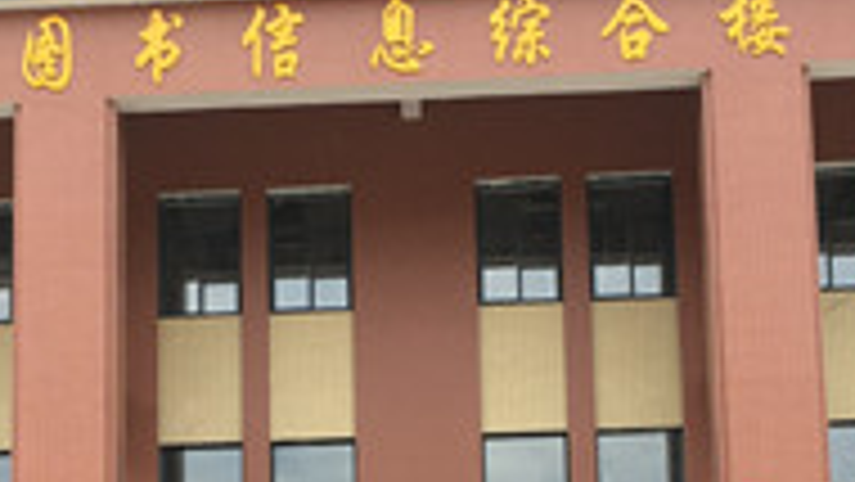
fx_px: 2268
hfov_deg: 21.3
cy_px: 640
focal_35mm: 100
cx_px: 292
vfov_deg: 11.8
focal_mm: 4.15
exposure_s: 1/295
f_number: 2.2
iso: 25
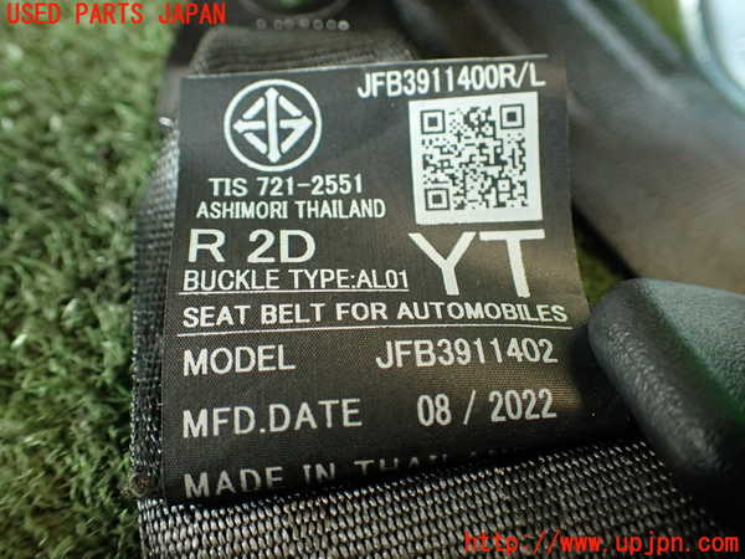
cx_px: 372
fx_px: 689
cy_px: 280
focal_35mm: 32
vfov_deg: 44.2
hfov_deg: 56.8
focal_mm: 5.79
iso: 200
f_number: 2.4
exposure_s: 1/30
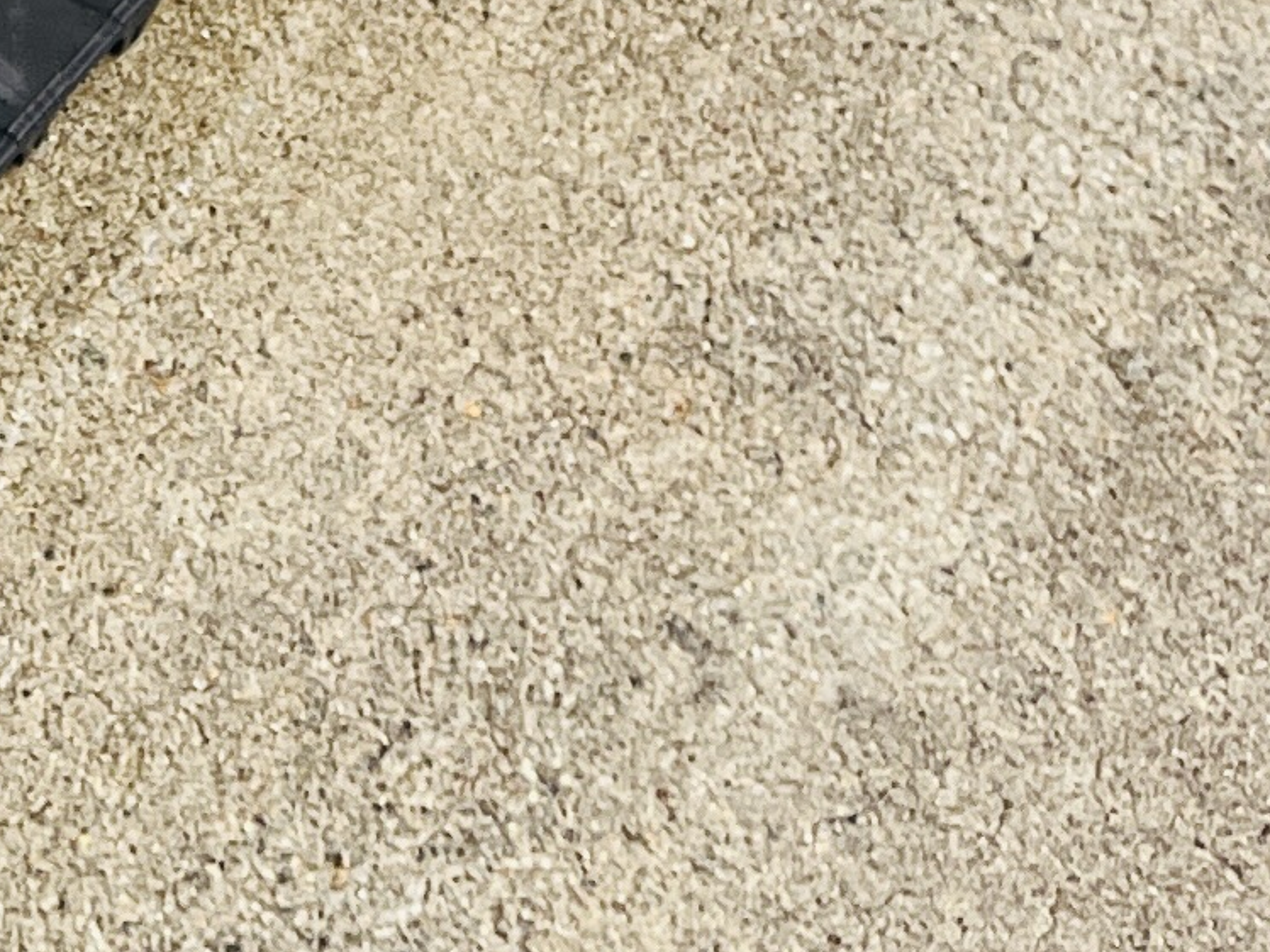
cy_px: -1440
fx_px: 5137
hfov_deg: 12.5
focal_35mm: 140
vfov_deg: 9.3
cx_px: -1217
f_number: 1.6
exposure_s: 1/121
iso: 125
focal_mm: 5.1
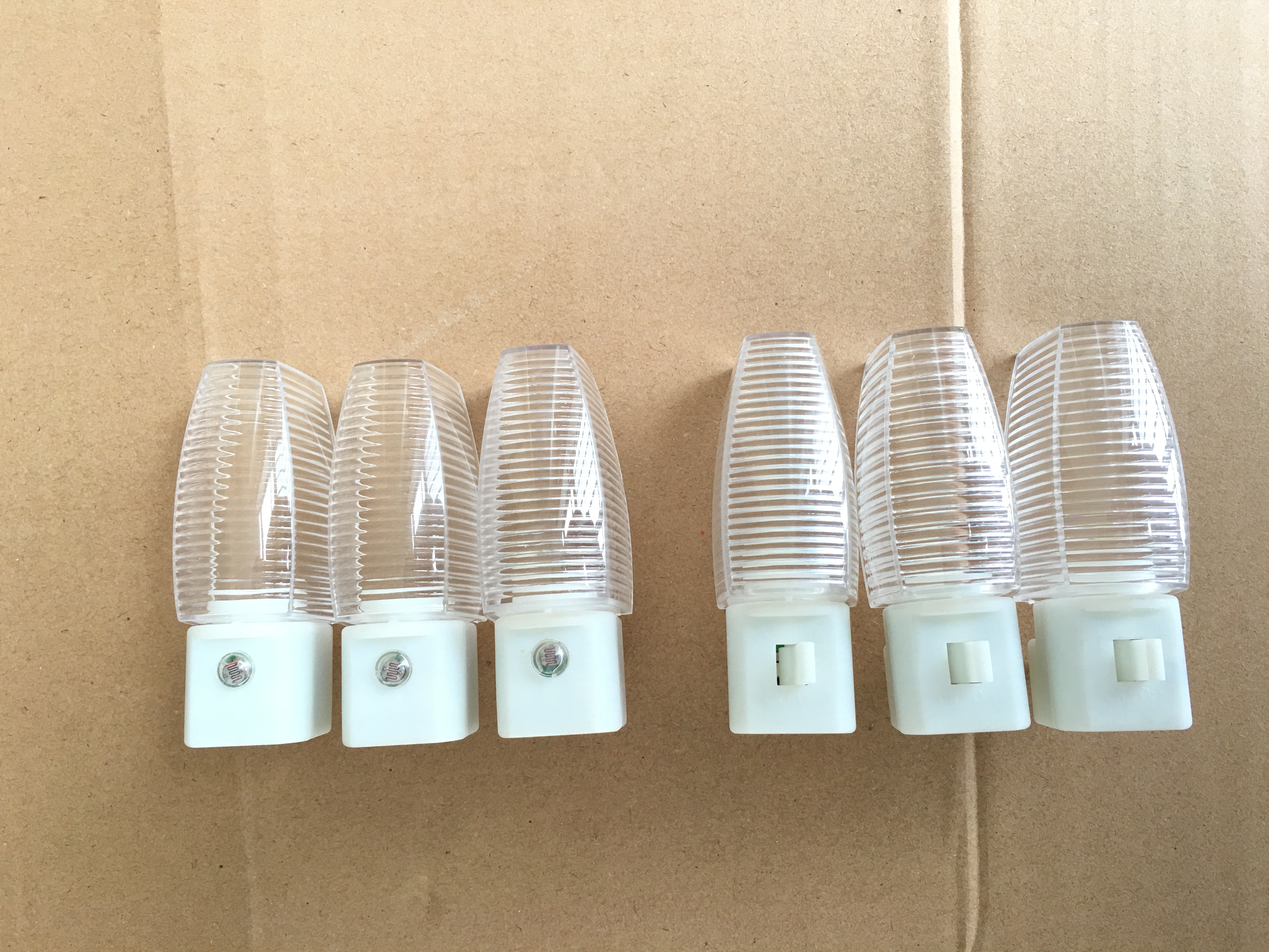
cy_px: 476
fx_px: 1063
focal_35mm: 29
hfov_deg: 61.7
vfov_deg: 48.2
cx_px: 634
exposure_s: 1/17
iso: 40
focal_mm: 4.15
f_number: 2.2
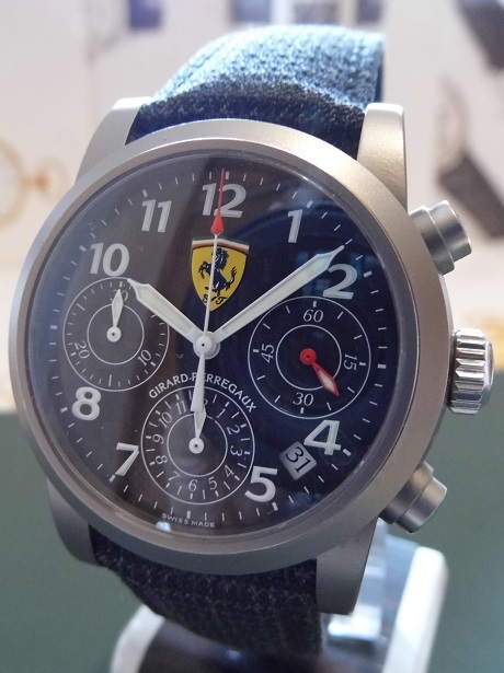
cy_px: 336
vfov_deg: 69.4
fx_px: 486
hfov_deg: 54.8
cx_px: 252
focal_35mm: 25
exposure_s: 1/30
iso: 400
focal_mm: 4.5
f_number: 3.1
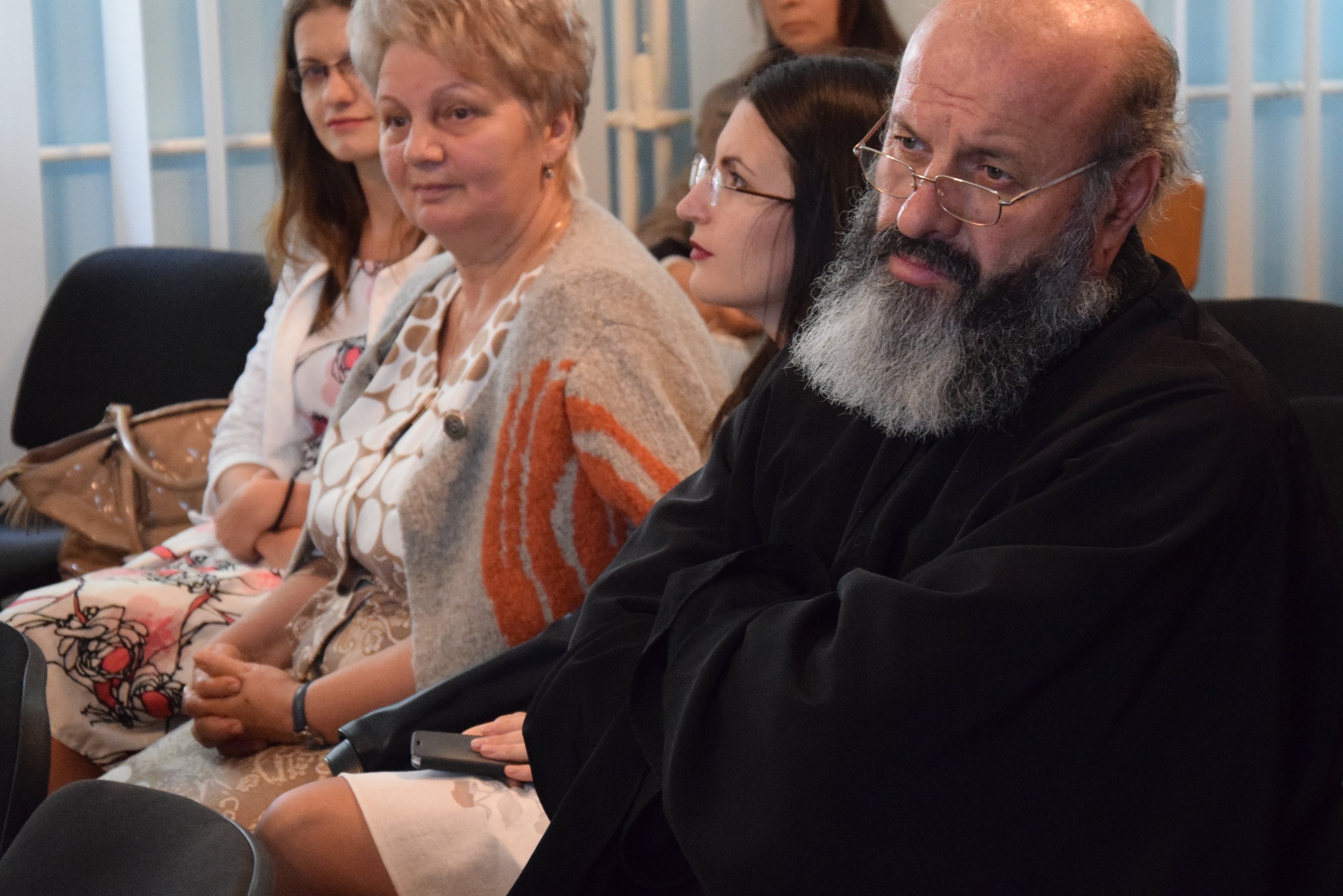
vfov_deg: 11.4
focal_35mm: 120
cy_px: 422
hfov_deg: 17.1
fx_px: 4476
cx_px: 748
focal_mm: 66
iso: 5000
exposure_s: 1/80
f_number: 5.3
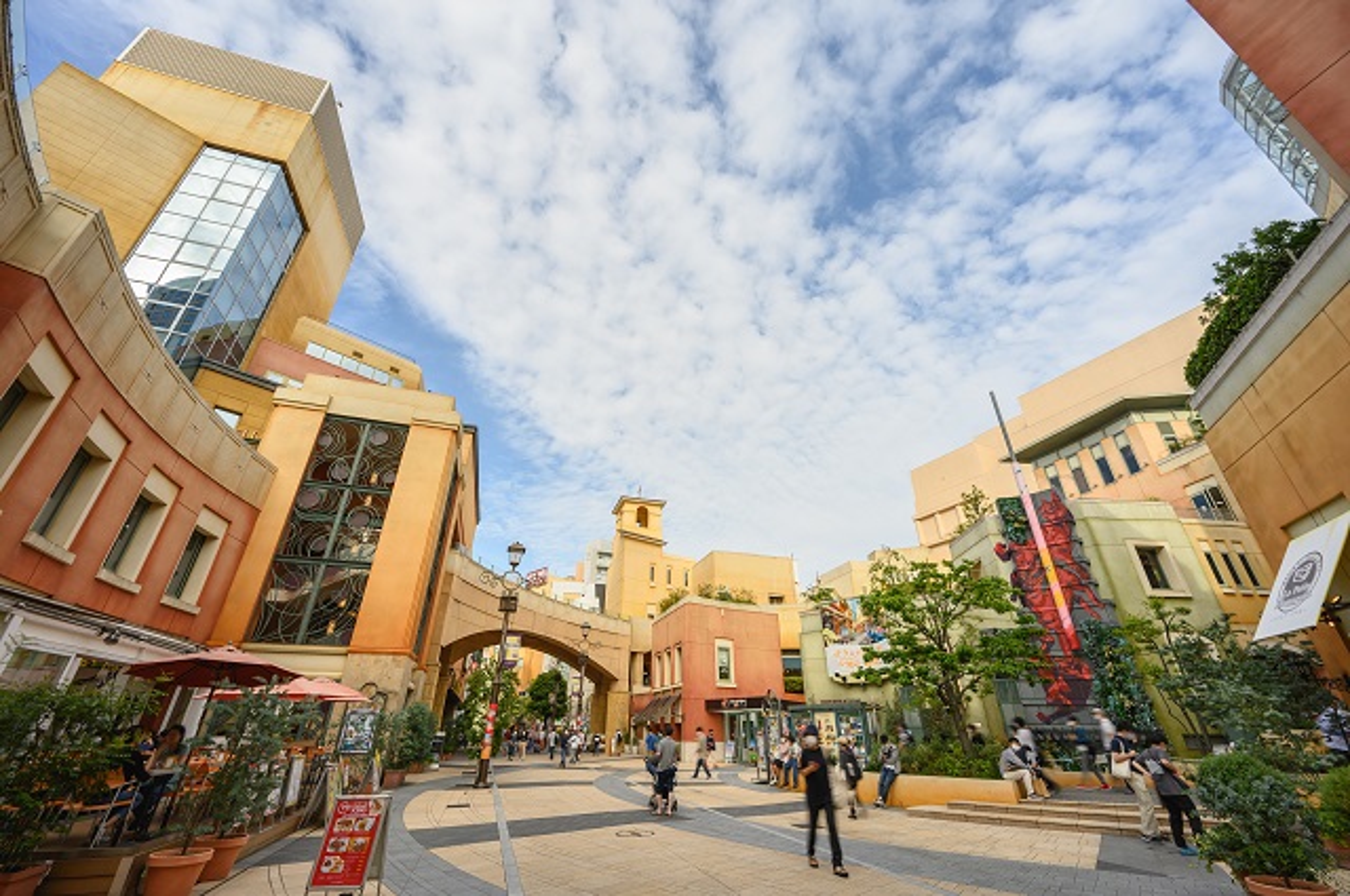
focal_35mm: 14
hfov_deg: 104.3
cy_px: 448
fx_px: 524
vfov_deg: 81.1
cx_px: 675
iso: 100
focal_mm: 14
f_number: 6.3
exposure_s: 1/8
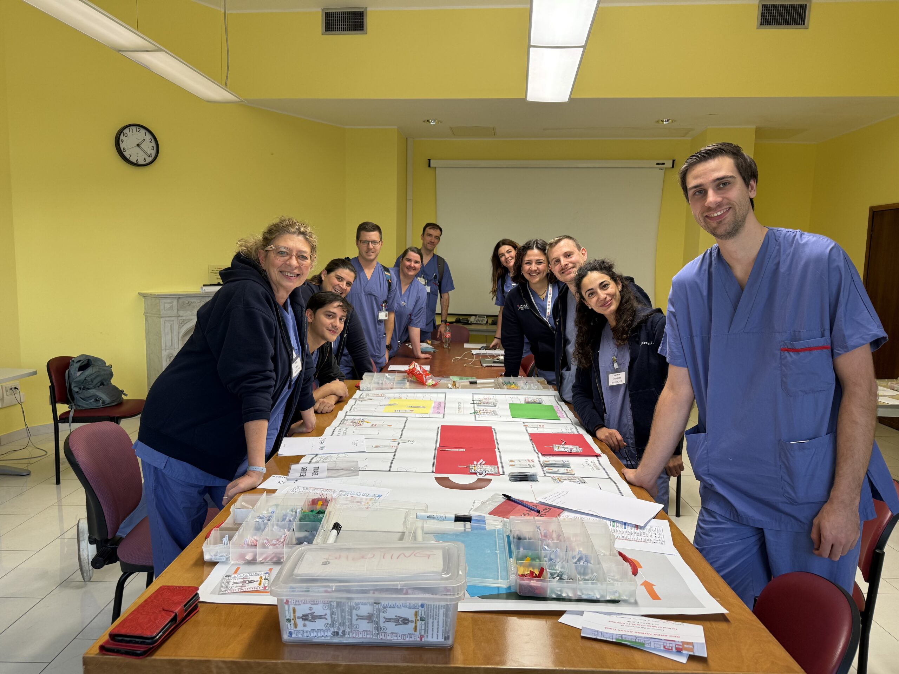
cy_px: 337
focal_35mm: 24
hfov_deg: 71.6
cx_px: 450
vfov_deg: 56.8
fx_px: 623
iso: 100
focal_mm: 6.76
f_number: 1.78
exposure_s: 1/100
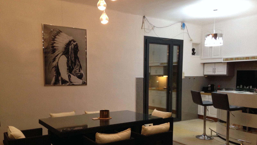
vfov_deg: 32.6
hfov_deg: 55.3
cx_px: 128
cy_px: 96
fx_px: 245
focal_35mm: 36
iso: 200
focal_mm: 4.12
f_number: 2.4
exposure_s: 1/20
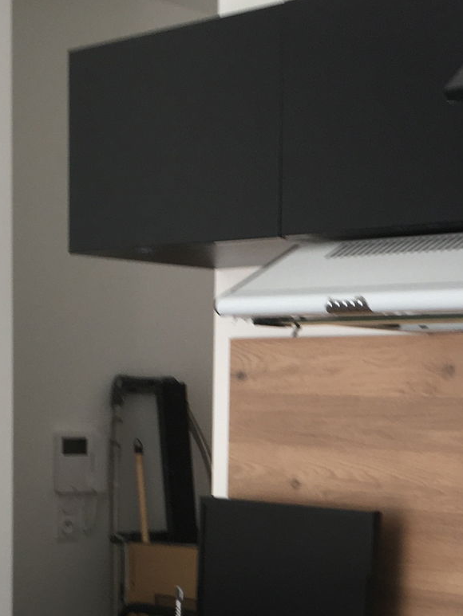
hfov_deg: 18.1
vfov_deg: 23.8
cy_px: 548
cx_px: 436
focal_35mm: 80
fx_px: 1426
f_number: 2.2
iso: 32
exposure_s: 1/100
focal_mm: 4.15
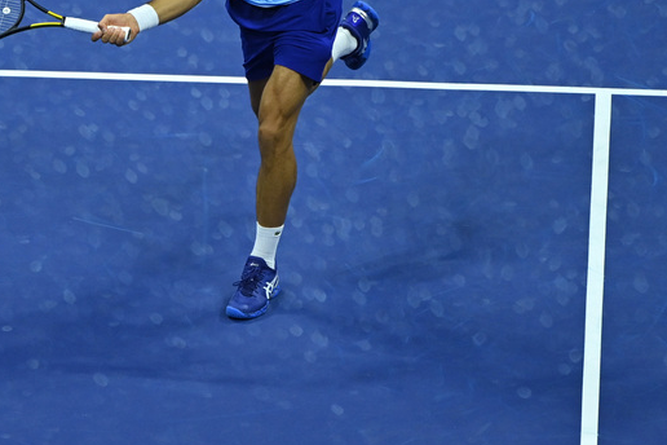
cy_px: 86
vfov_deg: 1.8
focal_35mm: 775
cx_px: 319
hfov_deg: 2.7
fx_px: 14358
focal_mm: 400
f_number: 4
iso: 2500
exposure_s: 1/1250
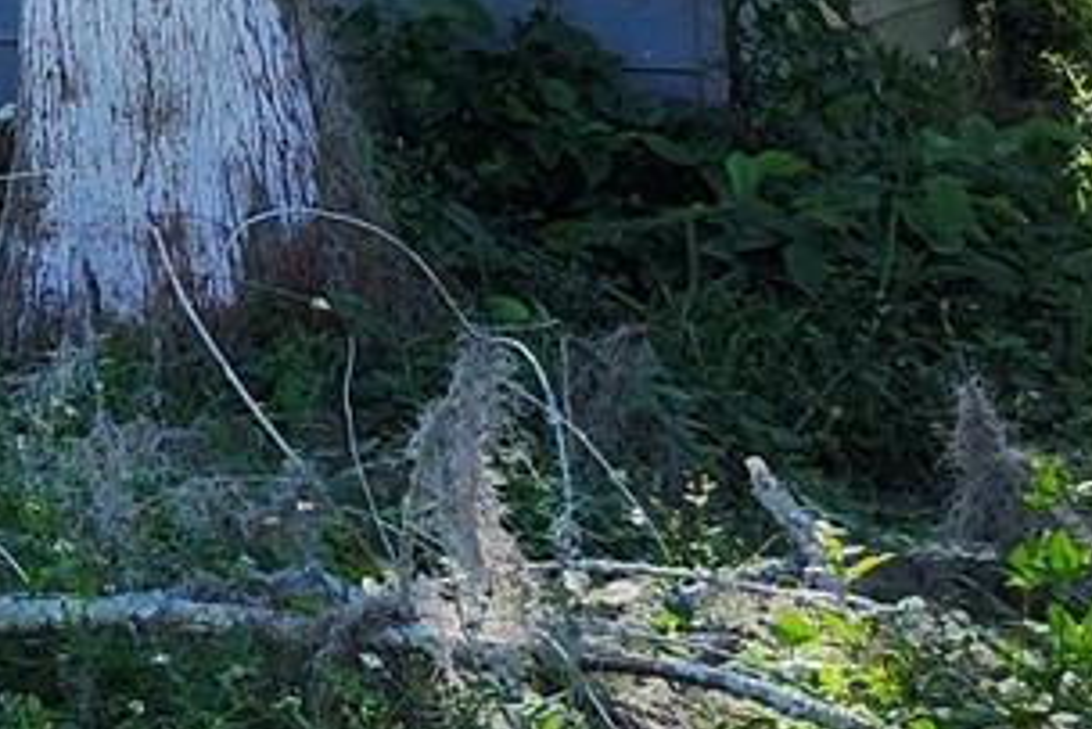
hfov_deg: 12.8
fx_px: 3824
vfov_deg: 10.1
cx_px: -1476
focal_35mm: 126
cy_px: -725
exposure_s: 1/871
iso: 25
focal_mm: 5.54
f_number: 1.8
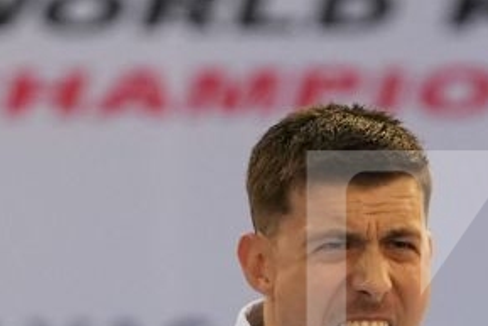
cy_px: 902
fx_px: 23896
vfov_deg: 0.8
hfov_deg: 1.2
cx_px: 464
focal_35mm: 1762
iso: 1250
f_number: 2.8
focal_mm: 189
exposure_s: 1/500
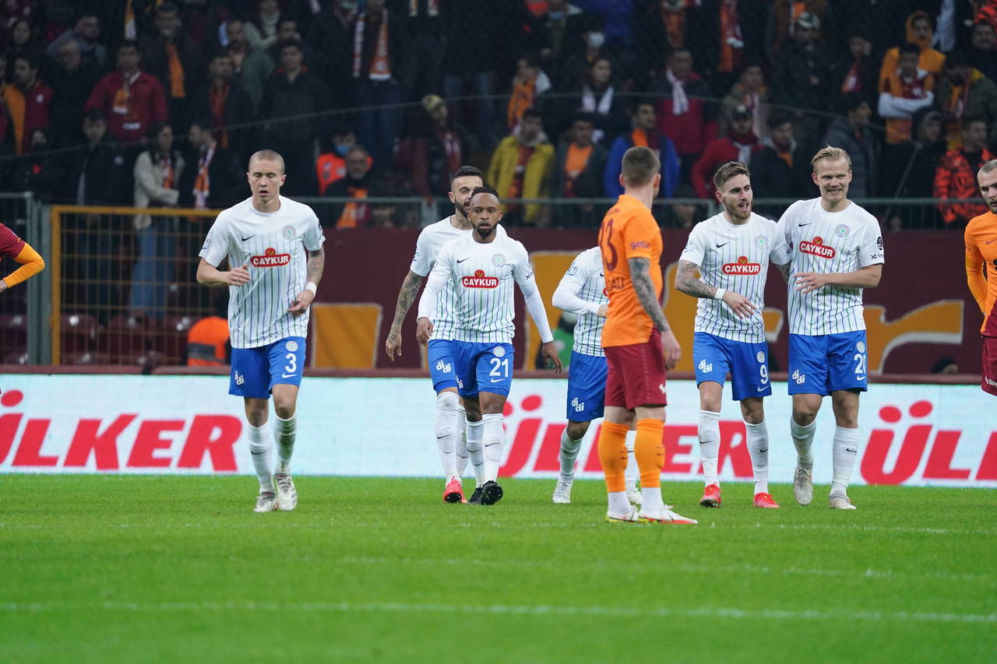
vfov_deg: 2.3
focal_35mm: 594
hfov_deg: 3.5
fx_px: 16447
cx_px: 498
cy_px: 332
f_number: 6.3
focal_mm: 594
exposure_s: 1/640
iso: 4000
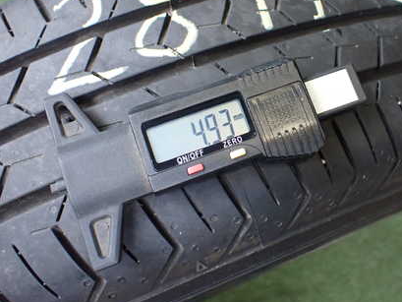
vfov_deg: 32.7
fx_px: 511
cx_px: 278
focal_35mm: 44
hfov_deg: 42.2
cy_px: 112
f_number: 2.3
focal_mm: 5.4
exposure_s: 1/125
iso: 640
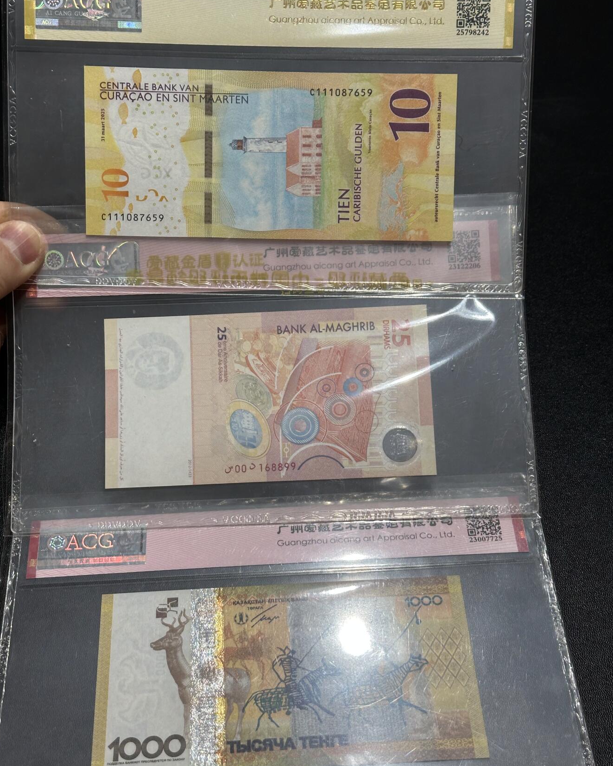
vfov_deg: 36.7
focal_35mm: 51
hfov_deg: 29.7
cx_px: 306
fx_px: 1157
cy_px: 389
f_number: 1.78
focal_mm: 6.86
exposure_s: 1/50
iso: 64
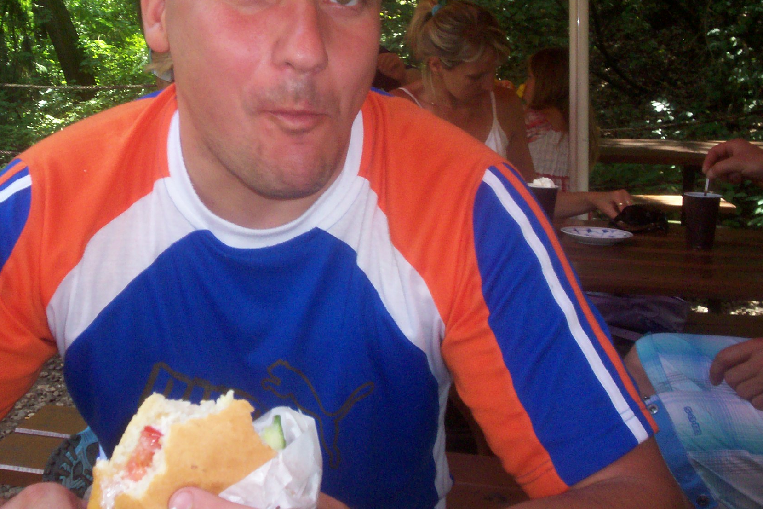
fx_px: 1102
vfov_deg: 25.9
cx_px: 259
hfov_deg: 37.8
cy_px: 170
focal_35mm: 52
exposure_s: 1/64
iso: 140
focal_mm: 5.9
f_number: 4.5
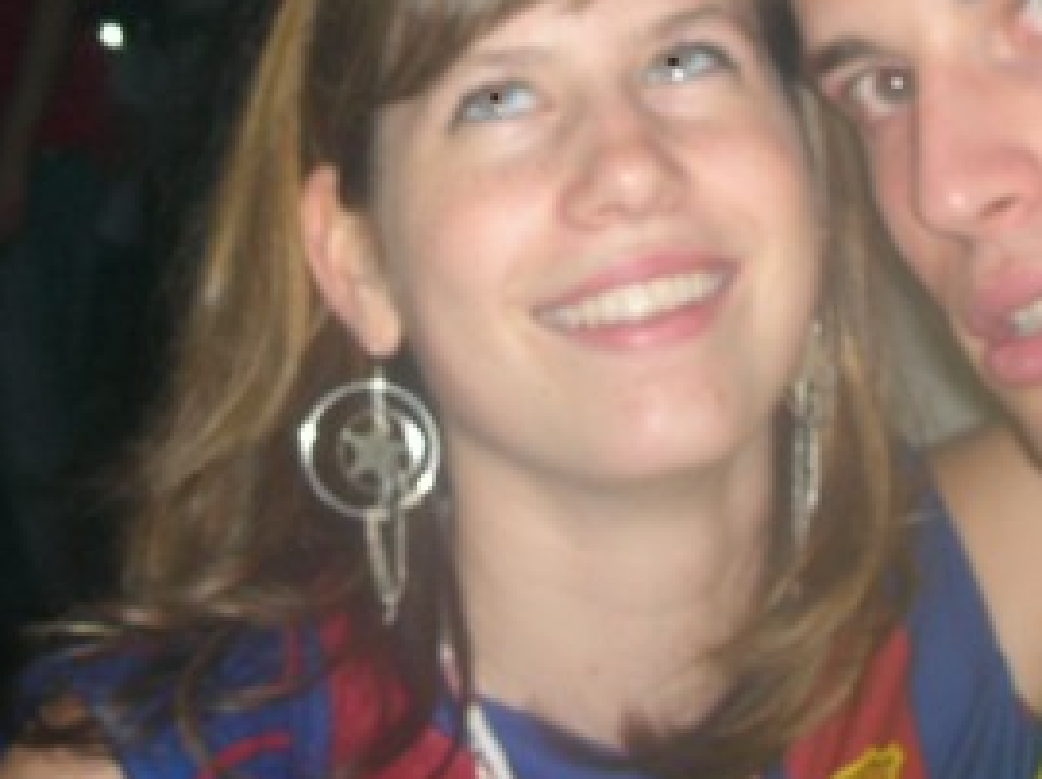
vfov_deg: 17.2
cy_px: -66
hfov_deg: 23.6
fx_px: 2496
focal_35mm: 83
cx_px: 444
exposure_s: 1/60.1
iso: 50
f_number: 3
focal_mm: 5.8
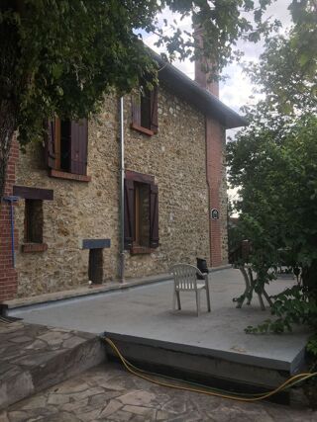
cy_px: 211
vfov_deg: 61.7
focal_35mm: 29
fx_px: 354
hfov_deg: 48.2
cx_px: 158
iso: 25
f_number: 2.2
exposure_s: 1/420
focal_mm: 4.15
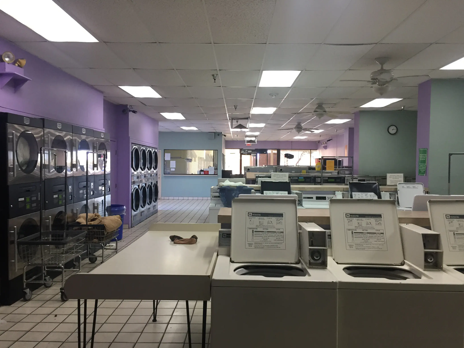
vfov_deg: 48.2
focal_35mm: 29
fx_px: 389
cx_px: 232
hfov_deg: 61.7
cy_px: 174
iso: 50
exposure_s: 1/30
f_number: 2.2
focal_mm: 4.15
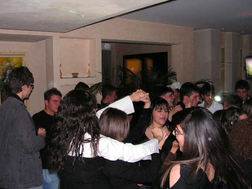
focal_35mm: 36
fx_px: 262
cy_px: 94
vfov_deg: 39.7
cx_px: 126
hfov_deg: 51.4
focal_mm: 6
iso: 200
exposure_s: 1/40
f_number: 3.2
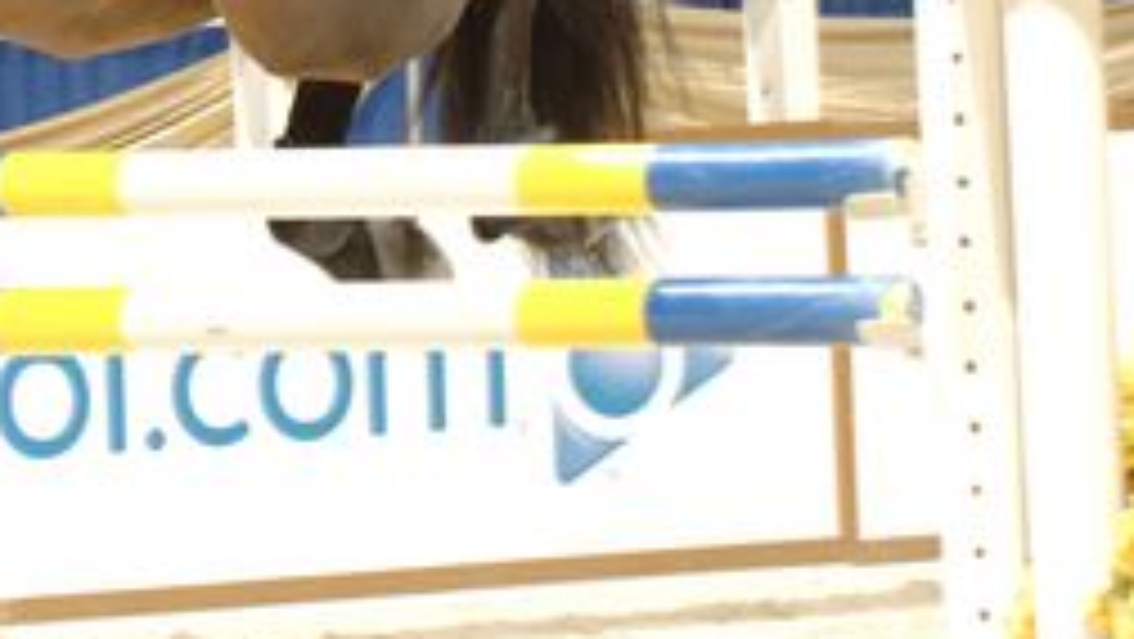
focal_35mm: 478
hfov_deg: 4.5
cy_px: -214
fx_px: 14379
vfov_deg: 2.5
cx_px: 27
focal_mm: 120
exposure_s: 1/250
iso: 200
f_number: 5.6
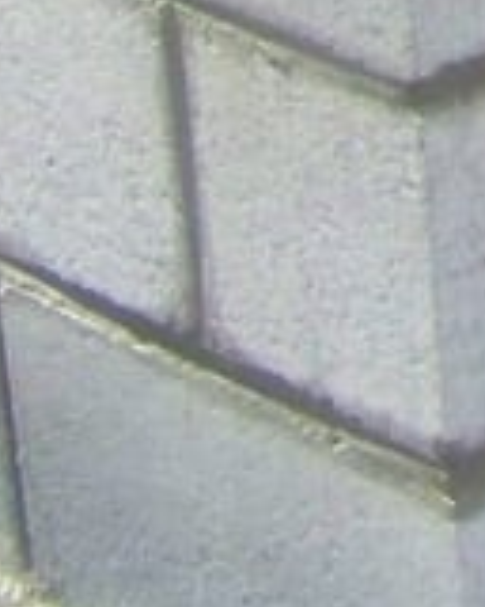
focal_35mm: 292
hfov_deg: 5.0
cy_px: -1244
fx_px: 5239
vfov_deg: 6.1
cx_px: 1616
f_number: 2.8
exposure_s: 1/800
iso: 200
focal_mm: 5.85
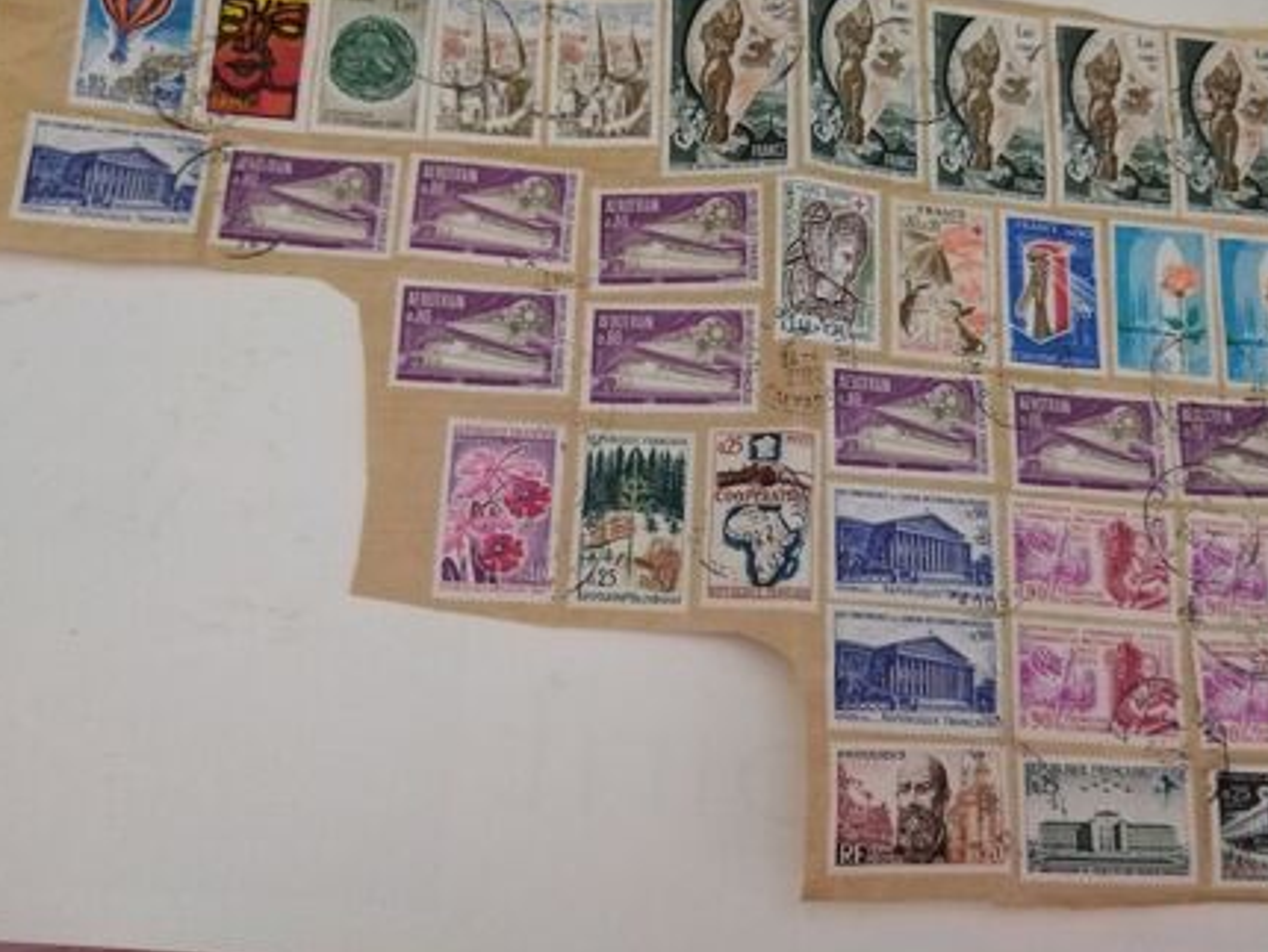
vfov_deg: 48.3
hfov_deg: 61.5
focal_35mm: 29
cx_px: 693
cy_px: 451
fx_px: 1063
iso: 1552
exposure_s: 1/15
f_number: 1.8
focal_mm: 3.6
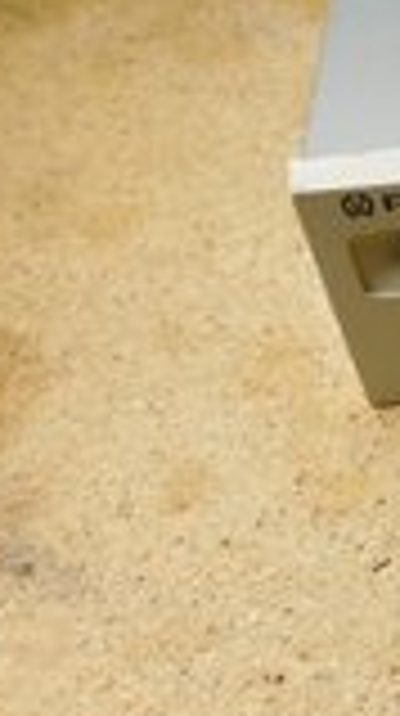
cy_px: 162
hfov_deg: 15.7
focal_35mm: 63
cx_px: 760
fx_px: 1192
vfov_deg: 32.6
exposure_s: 1/100
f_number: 3
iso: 125
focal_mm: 4
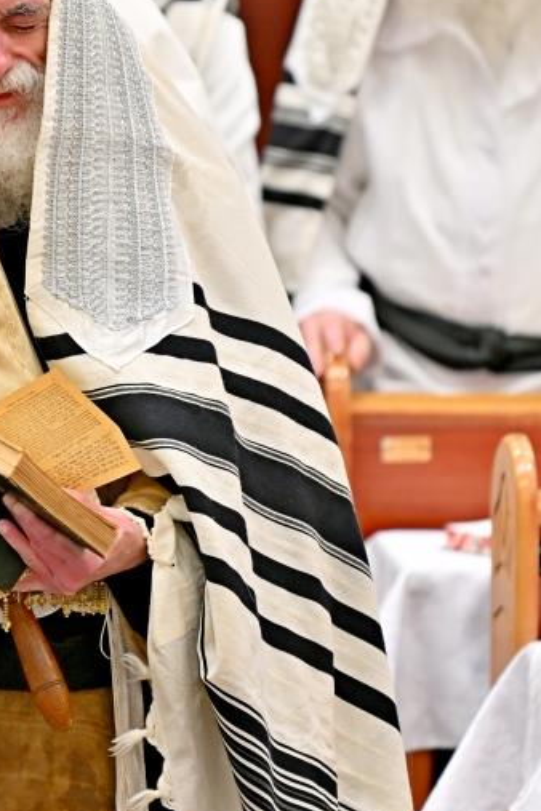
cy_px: 195
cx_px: 77
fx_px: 13659
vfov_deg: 3.4
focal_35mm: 606
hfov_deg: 2.3
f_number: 2.8
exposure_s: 1/250
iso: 160
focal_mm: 200
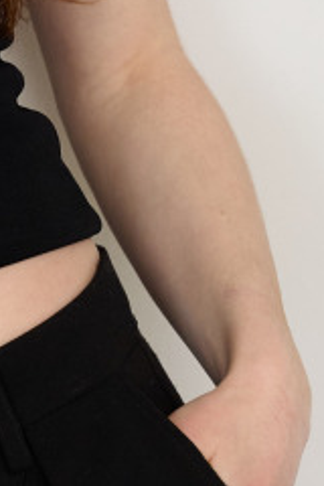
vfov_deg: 6.8
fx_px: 4097
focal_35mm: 304
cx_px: -265
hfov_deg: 4.5
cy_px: -63
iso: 640
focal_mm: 60.7
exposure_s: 1/160
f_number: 4.5
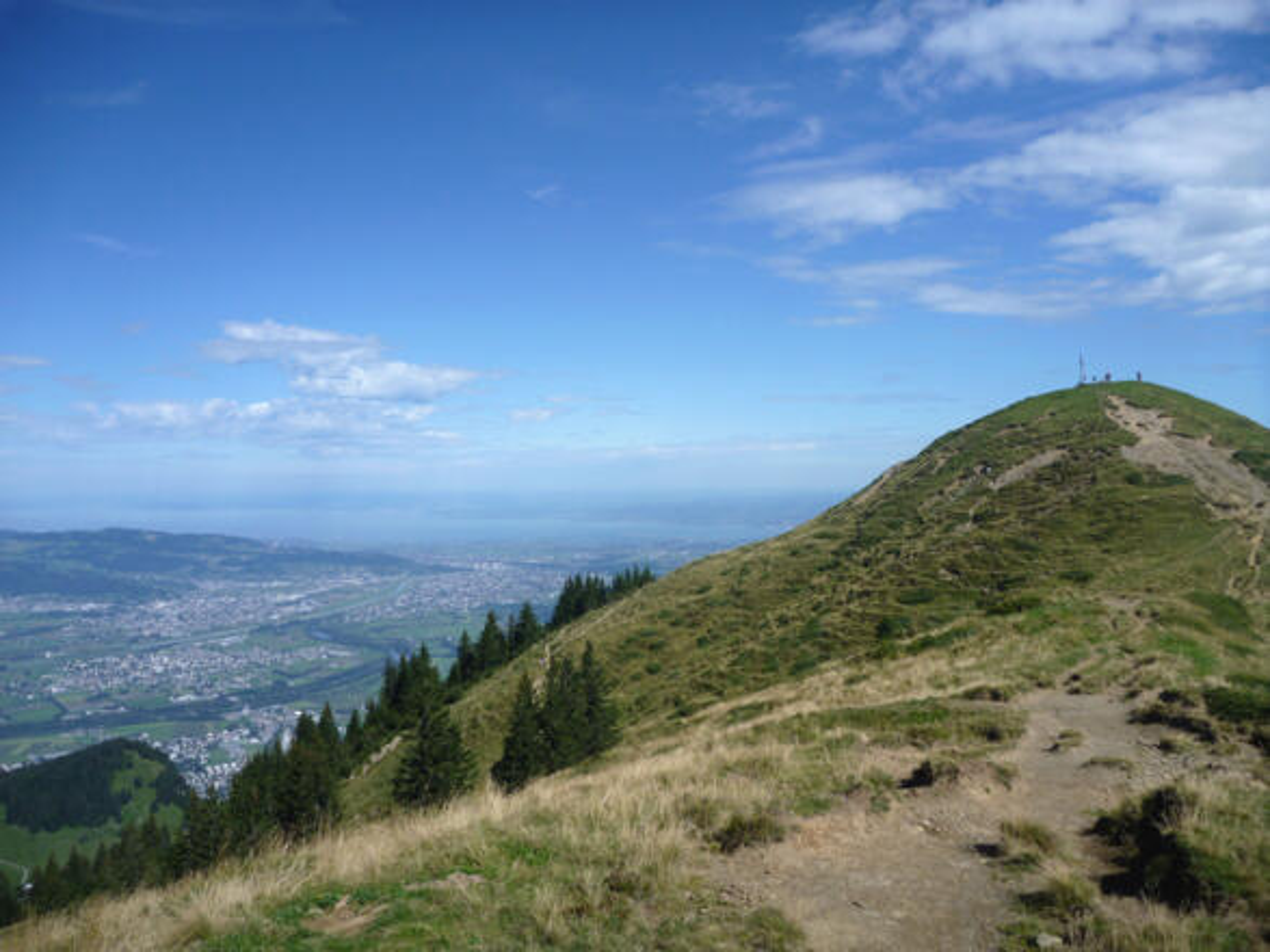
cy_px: 476
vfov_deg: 49.7
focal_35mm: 28
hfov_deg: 63.5
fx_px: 1027
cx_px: 635
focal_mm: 4.9
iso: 80
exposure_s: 1/1000
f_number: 3.3
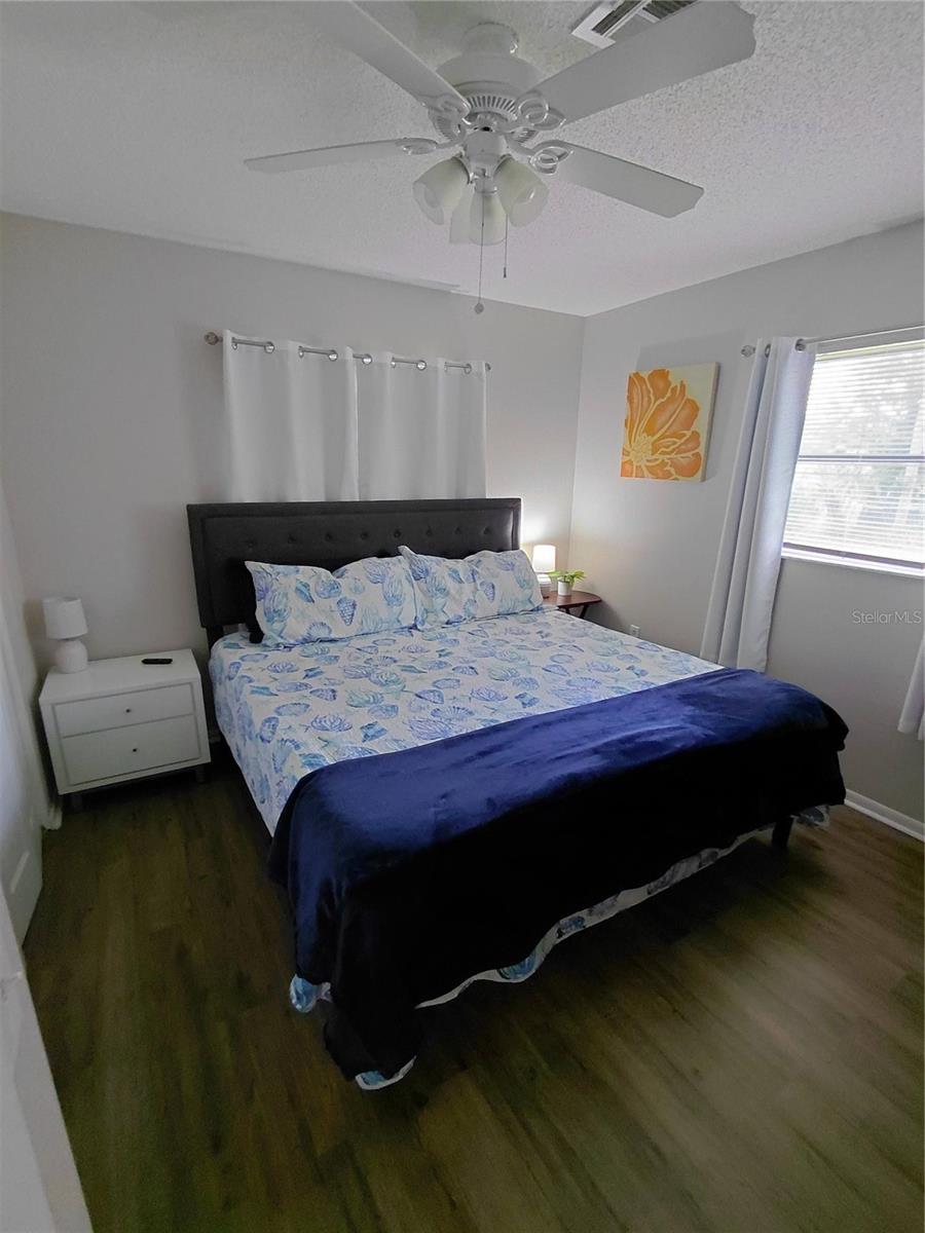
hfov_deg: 78.1
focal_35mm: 16
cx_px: 462
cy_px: 616
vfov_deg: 94.5
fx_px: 570
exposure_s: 1/60
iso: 250
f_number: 2.2
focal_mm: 1.64
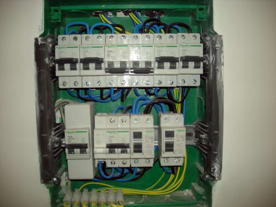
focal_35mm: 35
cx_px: 138
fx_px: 279
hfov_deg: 52.6
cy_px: 104
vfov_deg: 40.7
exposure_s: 1/30
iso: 50
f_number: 2.8
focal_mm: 5.7
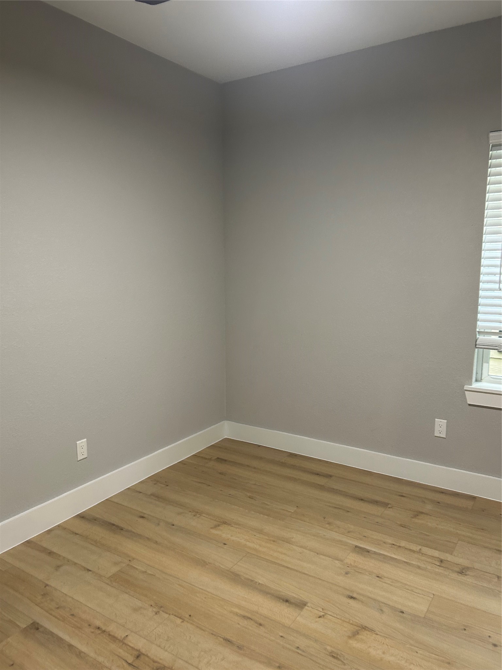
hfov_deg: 53.1
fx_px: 503
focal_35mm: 26
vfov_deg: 67.3
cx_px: 251
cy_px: 335
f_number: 1.5
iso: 160
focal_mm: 5.7
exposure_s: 1/60
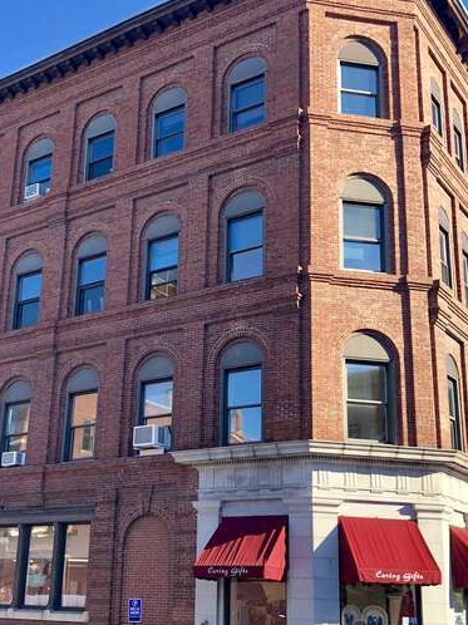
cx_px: 202
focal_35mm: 45
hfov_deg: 32.1
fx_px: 812
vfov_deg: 42.0
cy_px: 359
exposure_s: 1/457
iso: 20
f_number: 1.8
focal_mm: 3.99
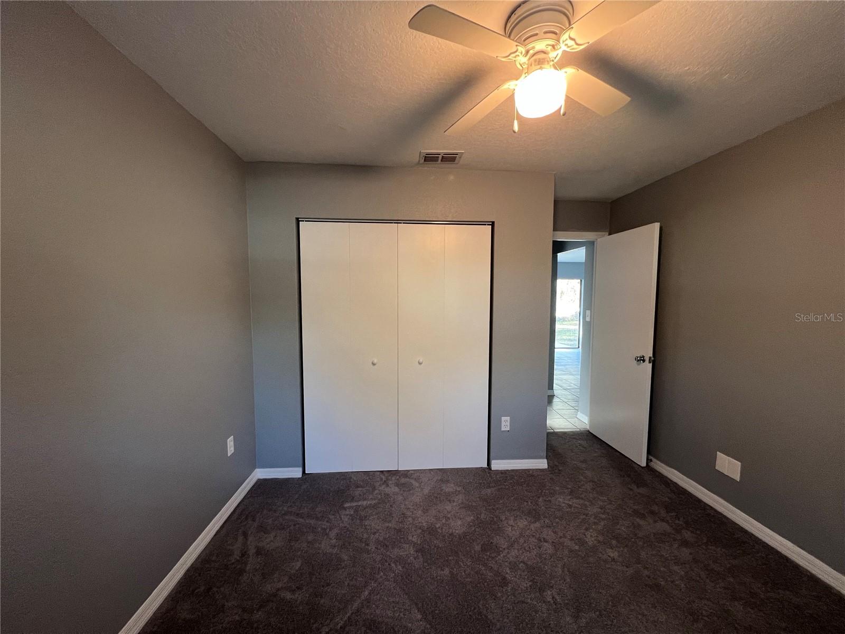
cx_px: 422
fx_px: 317
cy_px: 317
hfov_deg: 106.2
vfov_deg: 89.9
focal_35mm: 13
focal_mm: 1.57
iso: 200
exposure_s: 1/60
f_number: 1.8
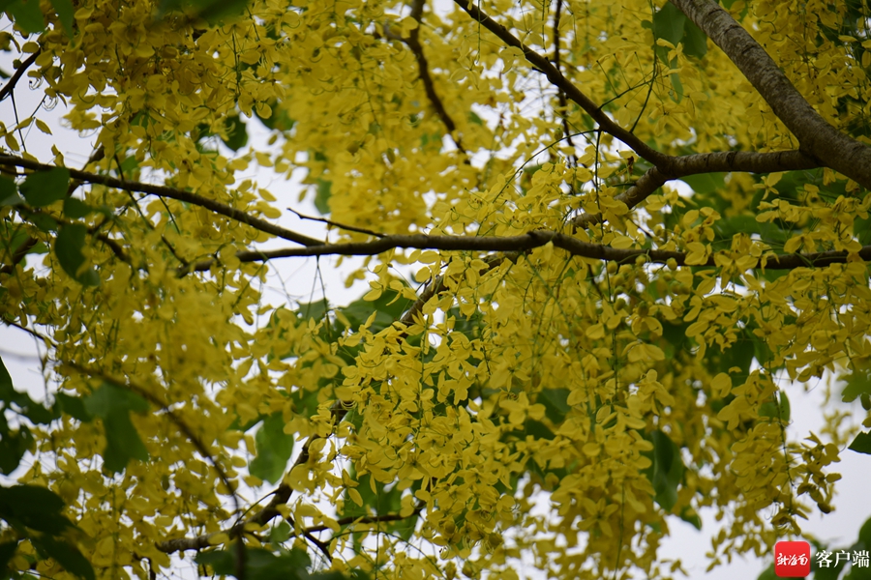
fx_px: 9677
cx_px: 436
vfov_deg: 3.4
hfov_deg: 5.2
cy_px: 290
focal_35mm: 400
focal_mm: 400
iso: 320
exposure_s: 1/500
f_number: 5.6
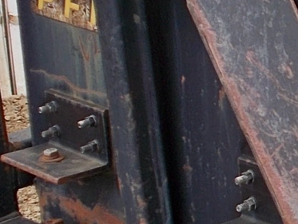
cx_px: 489
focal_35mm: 166
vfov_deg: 8.9
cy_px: 117
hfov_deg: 11.3
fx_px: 1428
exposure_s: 1/50
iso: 80
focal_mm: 6.9
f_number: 3.9
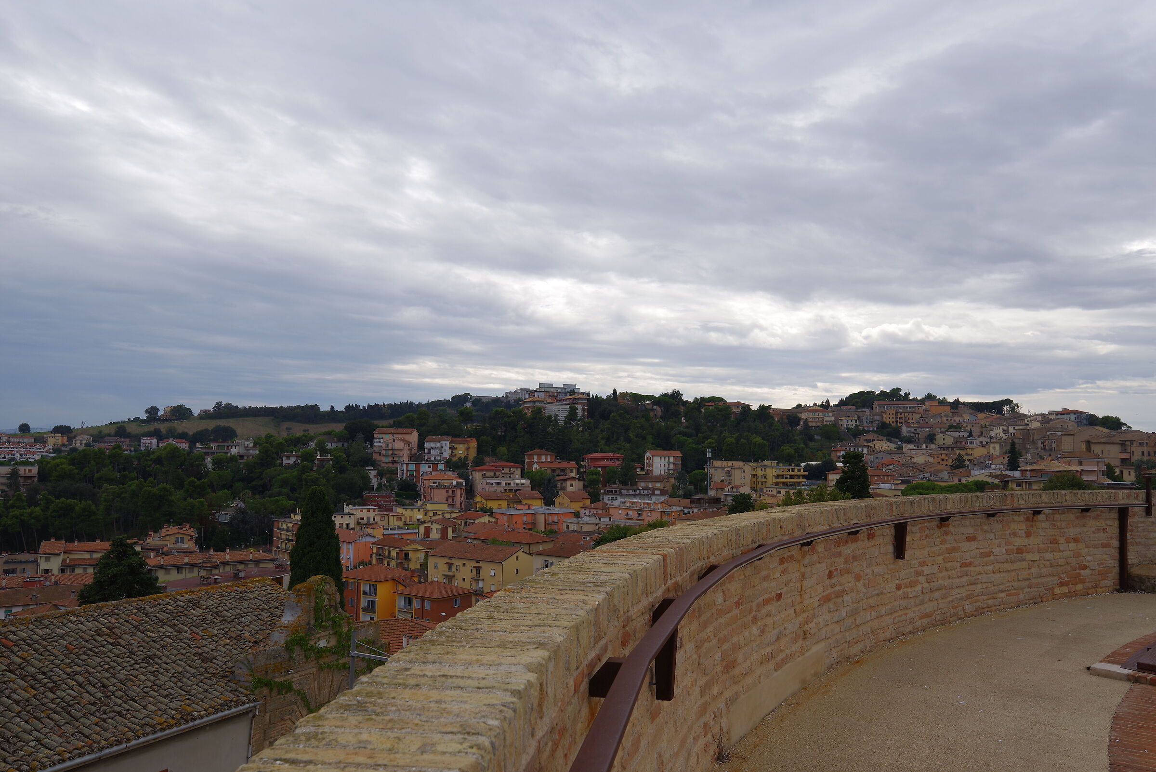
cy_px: 386
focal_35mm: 30
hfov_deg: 61.9
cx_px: 578
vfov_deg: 43.6
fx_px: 964
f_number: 11
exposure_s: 1/100
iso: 100
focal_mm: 30
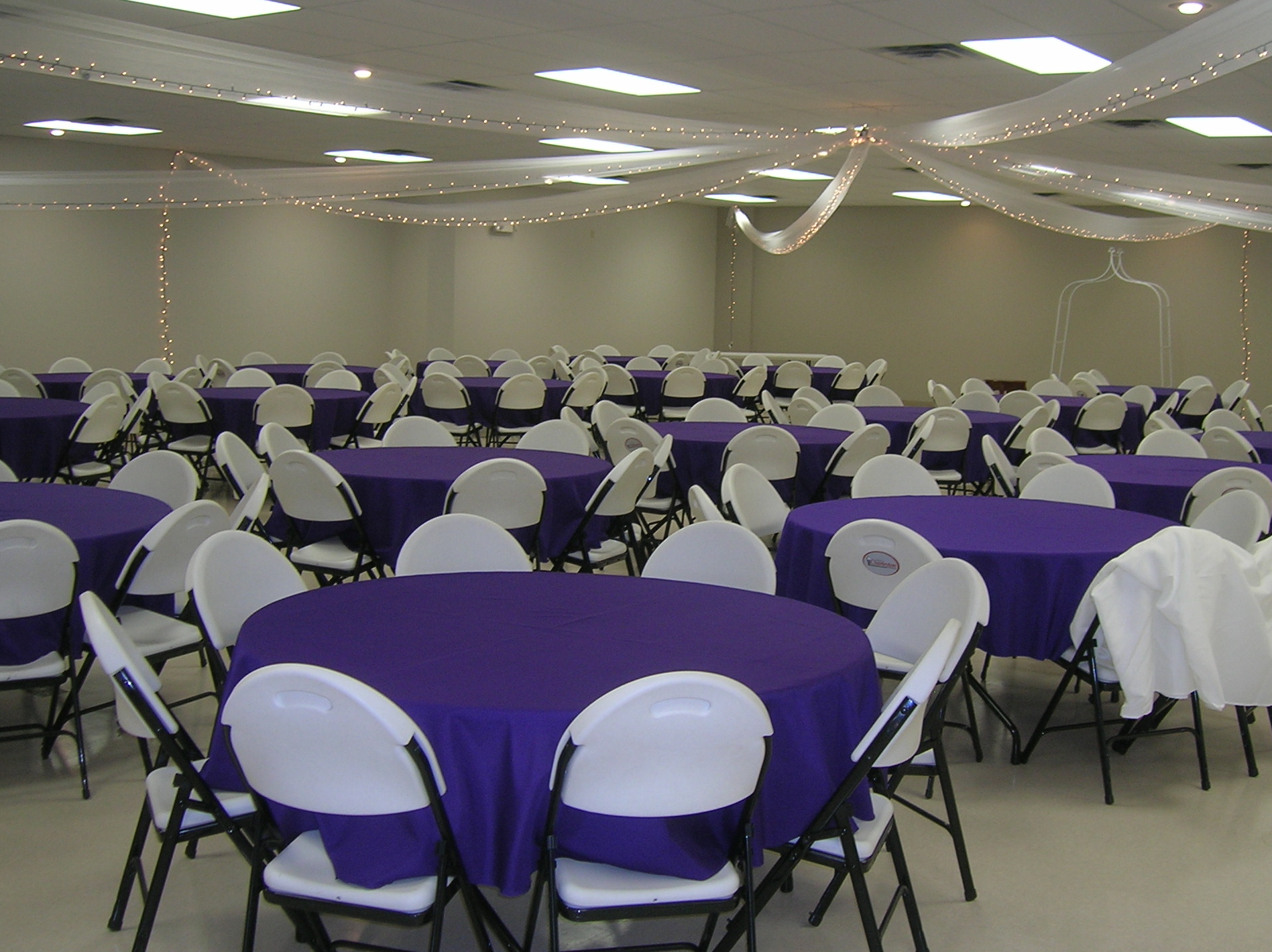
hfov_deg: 45.8
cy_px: 464
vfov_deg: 35.1
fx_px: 1506
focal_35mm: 41
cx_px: 678
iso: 50
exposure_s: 1/30
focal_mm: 5.7
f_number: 2.9
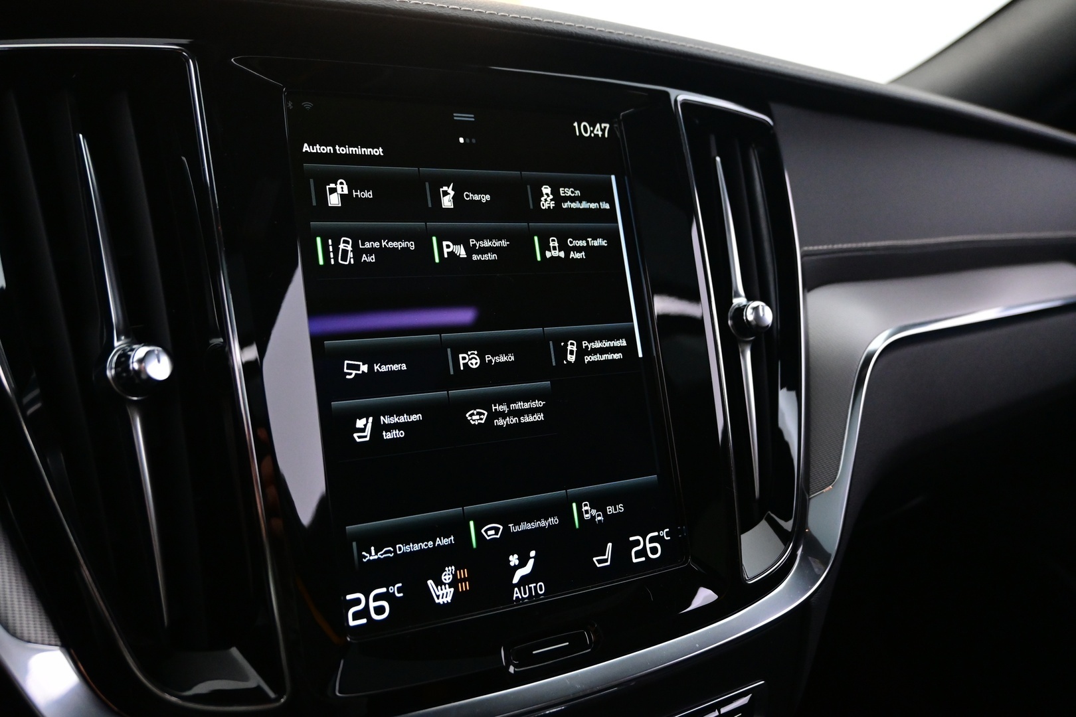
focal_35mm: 30
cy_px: 358
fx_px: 897
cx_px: 538
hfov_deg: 61.9
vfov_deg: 43.6
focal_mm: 20
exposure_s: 1/30
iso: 2200
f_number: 3.8
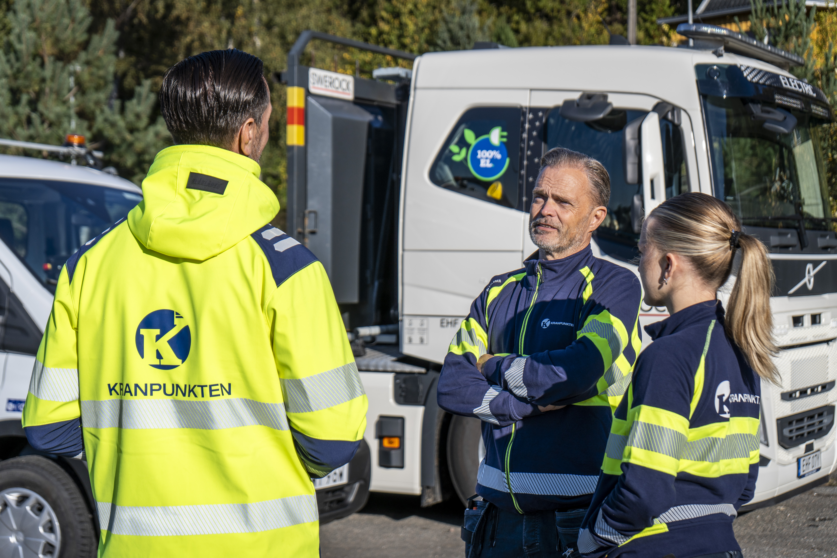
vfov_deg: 19.5
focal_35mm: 70
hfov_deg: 28.8
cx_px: 418
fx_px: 1627
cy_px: 279
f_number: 5.6
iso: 100
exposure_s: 1/1250
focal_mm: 70
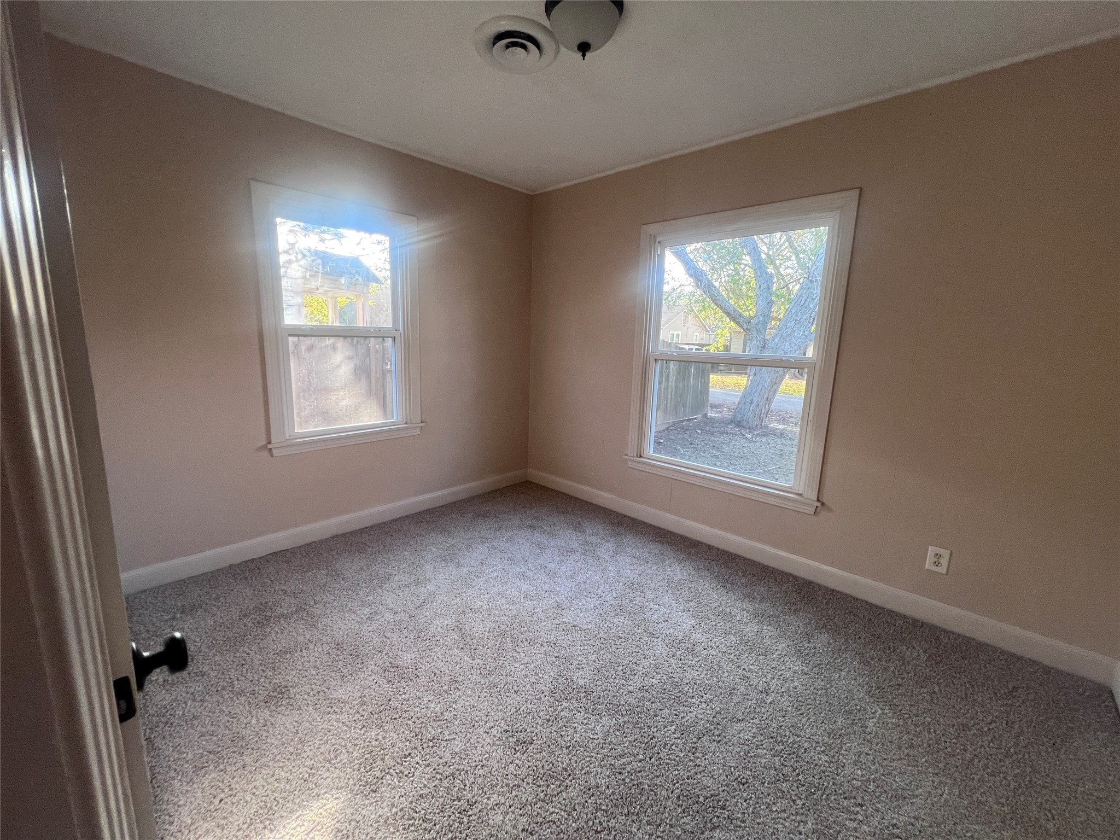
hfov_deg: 106.2
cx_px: 560
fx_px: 421
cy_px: 420
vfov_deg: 89.9
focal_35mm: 13
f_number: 1.8
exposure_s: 1/99
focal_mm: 1.57
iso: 125
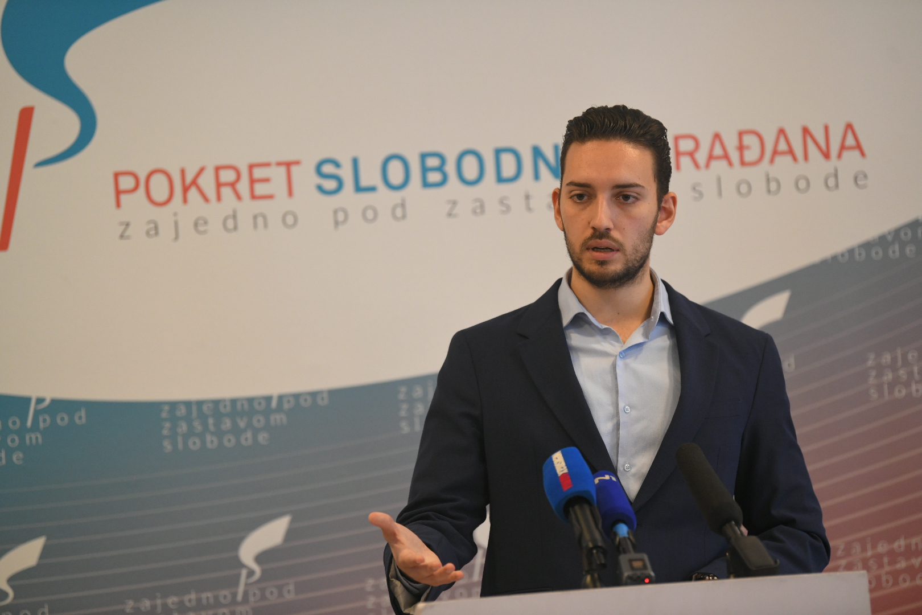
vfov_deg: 10.2
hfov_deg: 15.2
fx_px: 3457
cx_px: 461
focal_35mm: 135
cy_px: 308
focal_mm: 135
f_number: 2.8
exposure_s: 1/250
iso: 2000
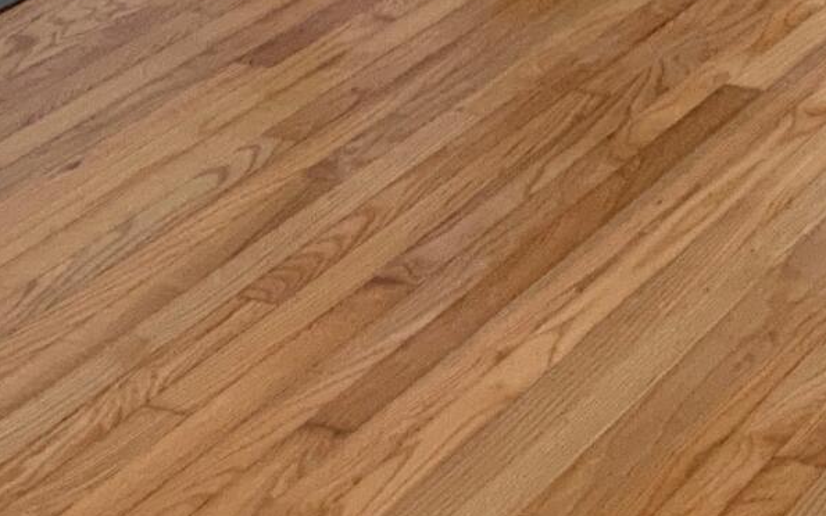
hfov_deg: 13.5
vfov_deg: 8.2
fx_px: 3490
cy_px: -370
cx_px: 323
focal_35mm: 155
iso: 50
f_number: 1.8
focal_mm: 3
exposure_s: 1/60
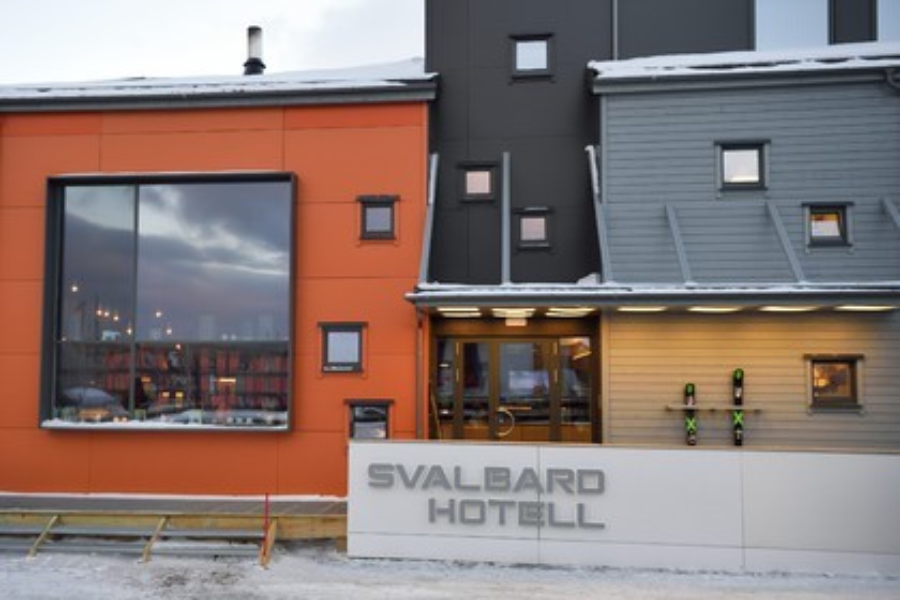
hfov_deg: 55.8
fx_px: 850
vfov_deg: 38.9
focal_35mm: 34
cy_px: 300
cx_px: 450
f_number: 4
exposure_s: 1/160
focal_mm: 34
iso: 400
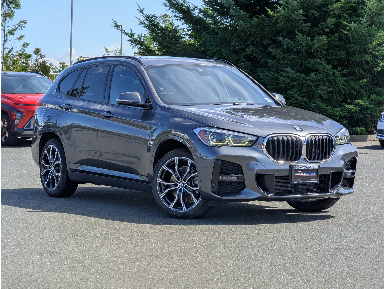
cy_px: 144
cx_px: 192
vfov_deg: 14.0
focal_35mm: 106
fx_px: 1179
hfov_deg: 18.5
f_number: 3.5
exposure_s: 1/313
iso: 33
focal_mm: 19
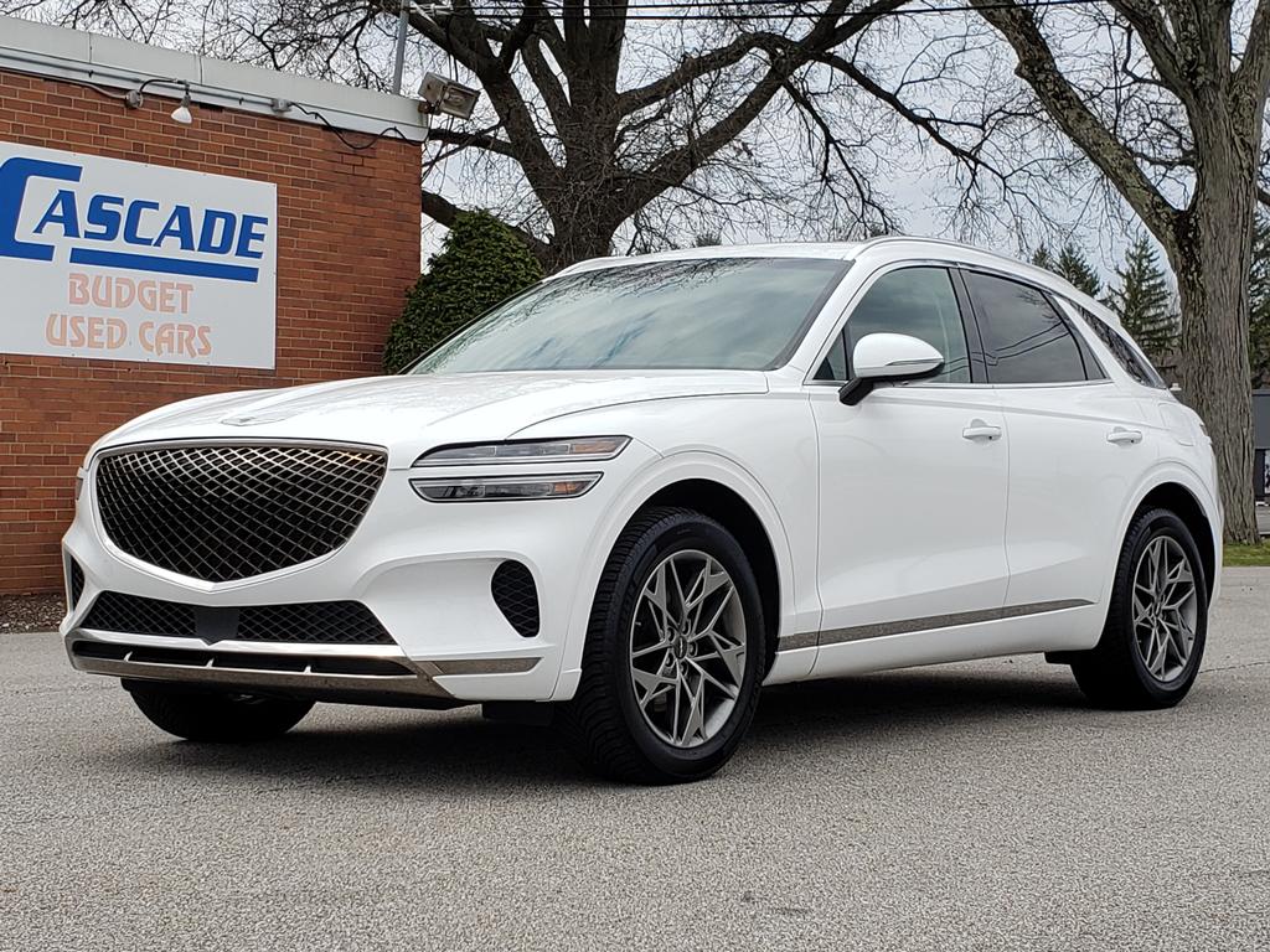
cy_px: 476
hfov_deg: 67.3
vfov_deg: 53.1
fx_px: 954
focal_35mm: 26
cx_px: 635
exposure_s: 1/1105
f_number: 2.4
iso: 50
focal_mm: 4.3
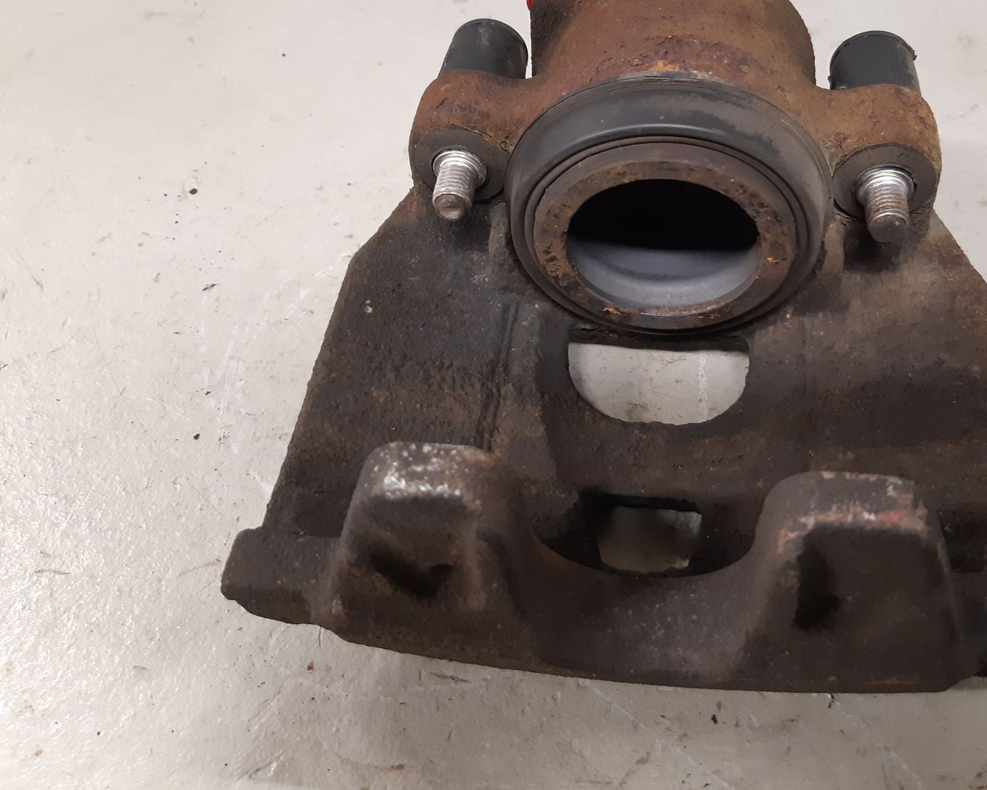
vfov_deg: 44.4
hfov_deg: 53.9
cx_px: 587
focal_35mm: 33
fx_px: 964
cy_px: 339
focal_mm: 3.93
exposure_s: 1/33
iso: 200
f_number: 1.7
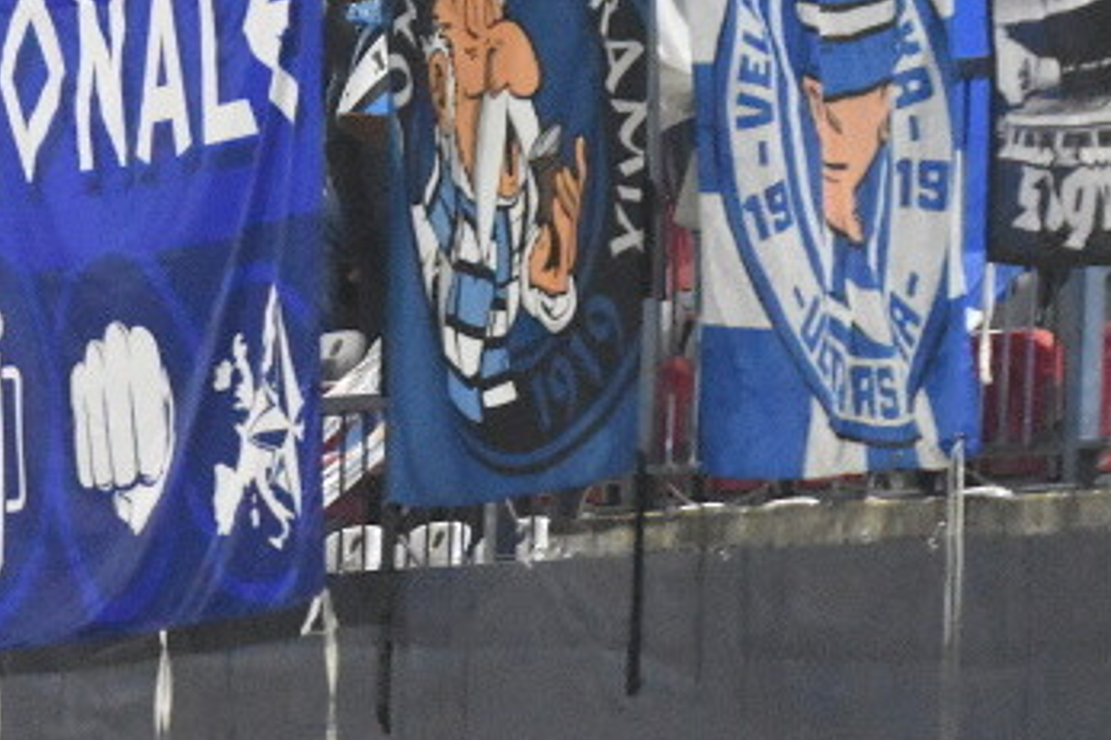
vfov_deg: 2.9
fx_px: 14621
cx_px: 200
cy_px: -250
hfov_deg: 4.3
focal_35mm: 474
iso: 12800
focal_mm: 116
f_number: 4.8
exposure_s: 1/1250
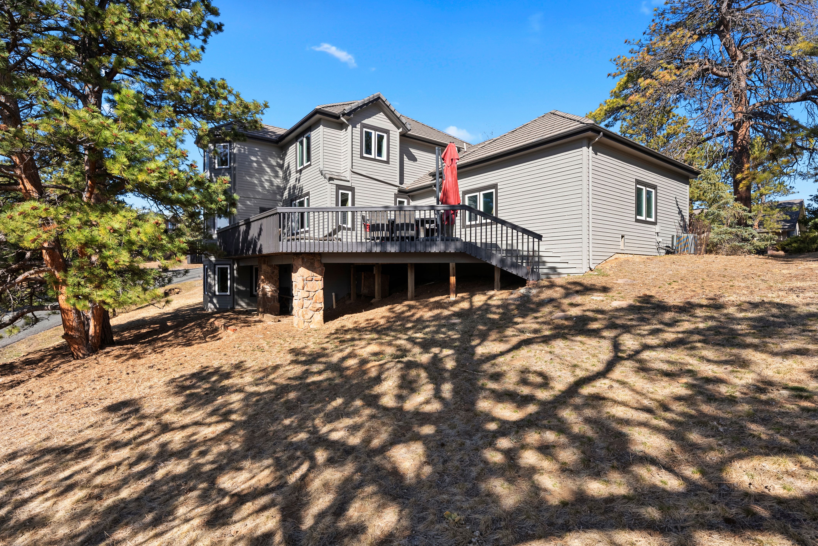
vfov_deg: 70.5
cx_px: 409
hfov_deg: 93.2
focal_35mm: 17
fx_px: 386
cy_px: 273
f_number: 9
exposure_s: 1/125
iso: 200
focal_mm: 17
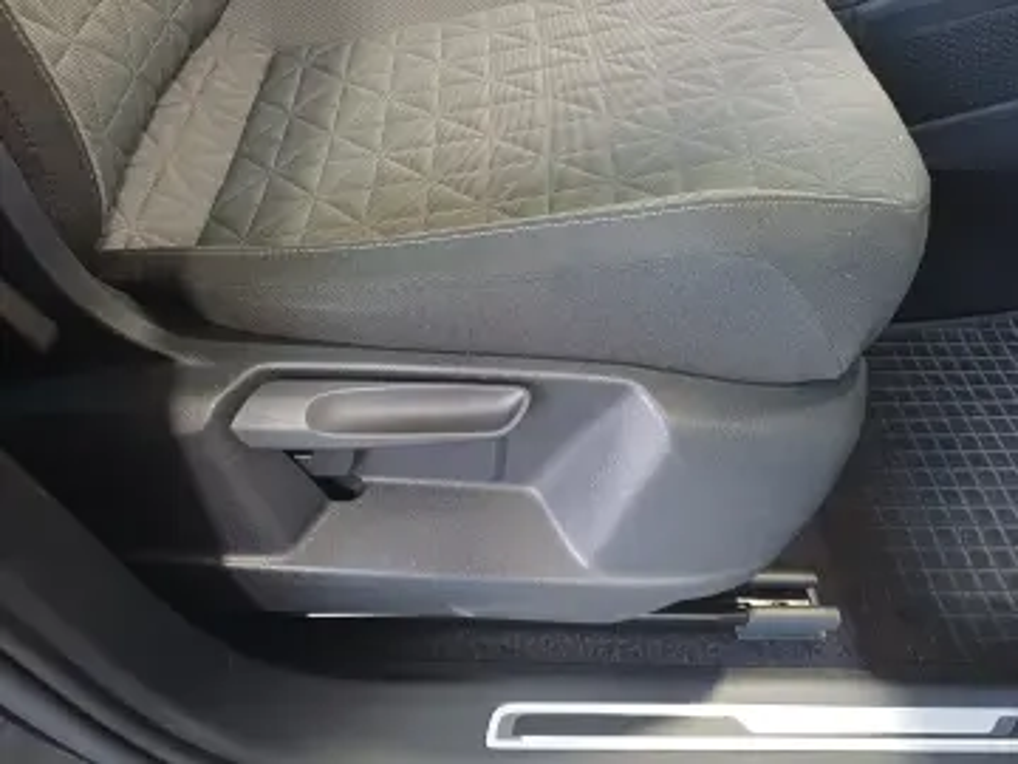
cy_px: 382
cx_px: 509
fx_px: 735
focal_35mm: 25
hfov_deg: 69.4
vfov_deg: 54.9
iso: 400
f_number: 1.8
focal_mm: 4.65
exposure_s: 1/25
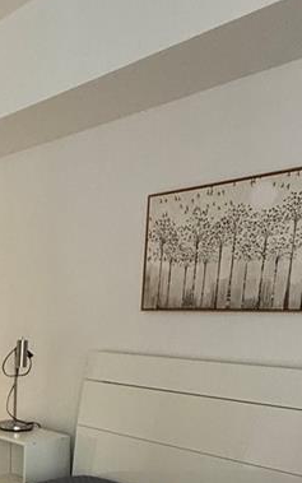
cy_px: 427
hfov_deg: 23.8
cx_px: -103
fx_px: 619
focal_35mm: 47
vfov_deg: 39.8
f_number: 2.2
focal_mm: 2.22
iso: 320
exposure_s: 1/60
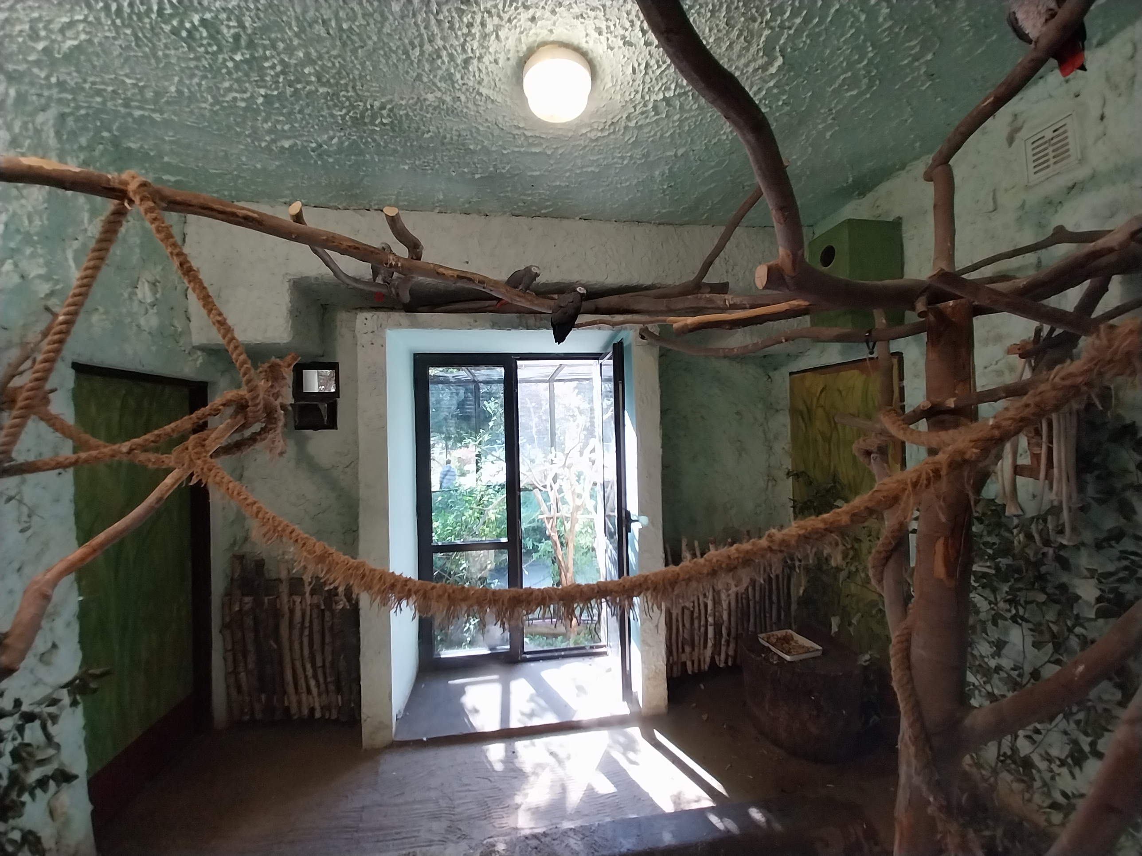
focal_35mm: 13
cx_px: 571
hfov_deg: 106.2
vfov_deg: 89.9
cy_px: 428
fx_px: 429
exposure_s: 1/50.1
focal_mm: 1.13
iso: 160
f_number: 2.2
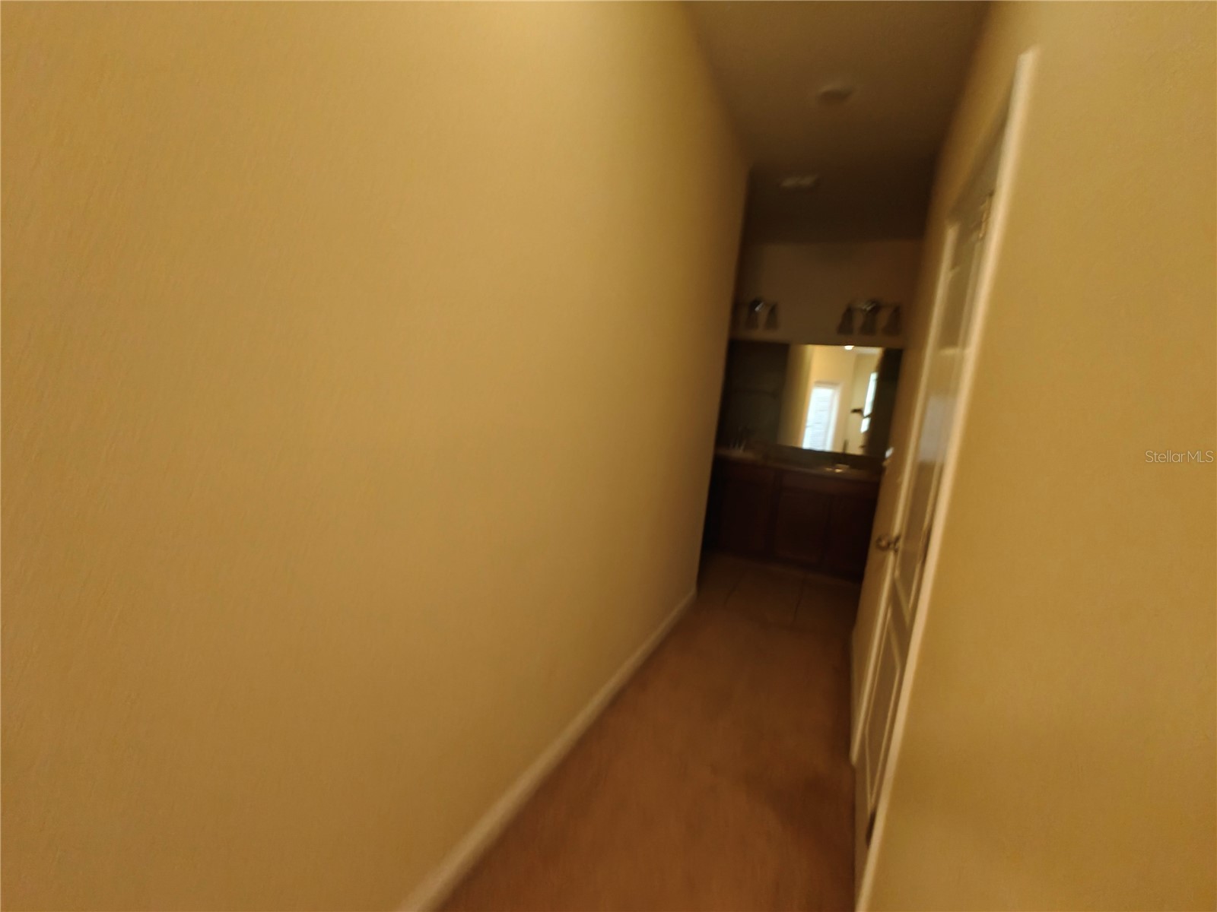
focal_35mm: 14
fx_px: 492
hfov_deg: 102.1
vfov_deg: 85.7
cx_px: 608
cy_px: 456
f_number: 2.2
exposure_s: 1/20
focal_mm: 2.62
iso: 1250
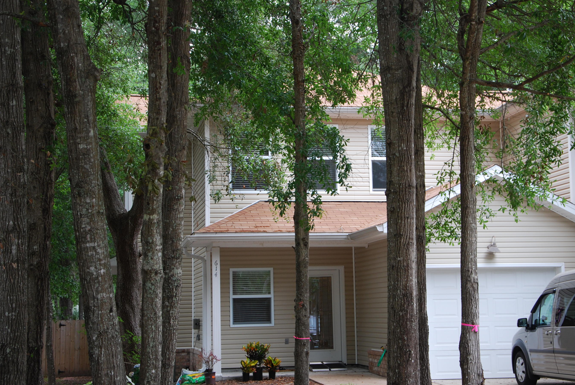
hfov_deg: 30.0
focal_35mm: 67
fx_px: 1071
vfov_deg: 20.4
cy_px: 193
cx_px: 313
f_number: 4.8
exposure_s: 1/40
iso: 200
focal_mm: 40
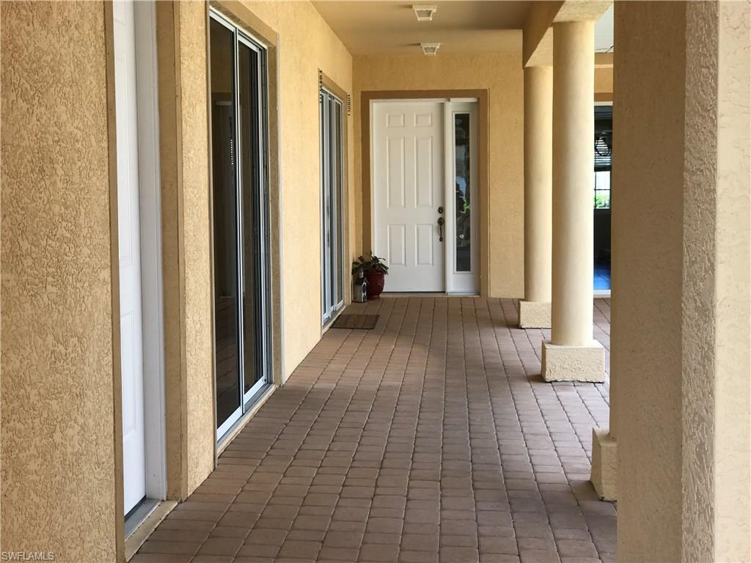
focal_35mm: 57
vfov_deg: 25.7
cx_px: 376
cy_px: 282
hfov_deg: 33.8
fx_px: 1237
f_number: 2.8
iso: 32
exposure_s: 1/60
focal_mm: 6.6
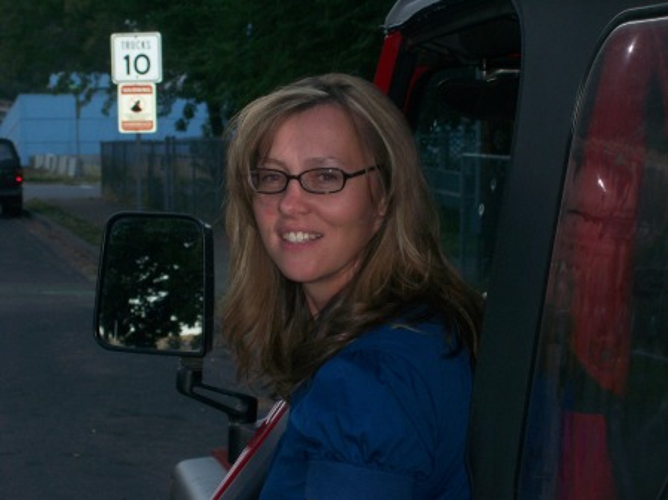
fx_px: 2083
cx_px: 334
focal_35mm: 108
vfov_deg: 13.7
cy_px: 250
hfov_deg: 18.2
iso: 80
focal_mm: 18
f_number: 4.8
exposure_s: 1/125
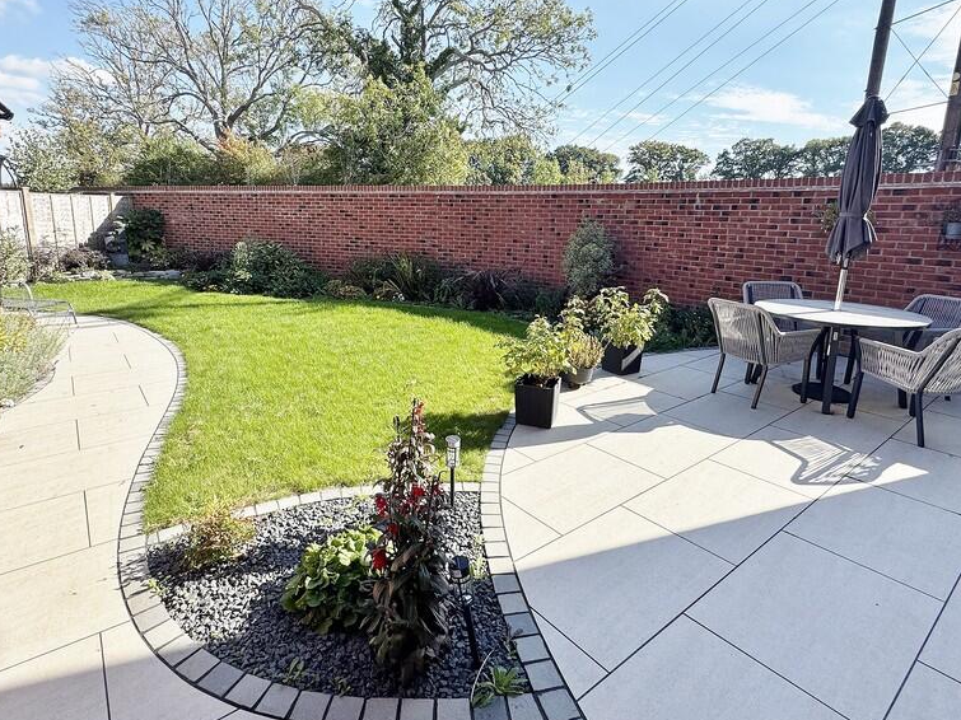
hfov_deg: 84.6
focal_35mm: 19
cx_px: 454
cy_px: 312
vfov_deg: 68.4
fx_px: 527
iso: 50
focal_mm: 2.22
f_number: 2.2
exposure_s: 1/1020
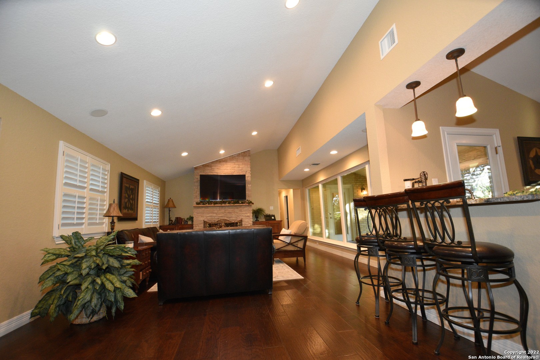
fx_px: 225
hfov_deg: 100.4
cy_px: 180
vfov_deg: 77.3
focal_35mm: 15
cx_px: 270
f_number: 4
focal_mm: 10
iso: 1600
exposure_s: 1/80
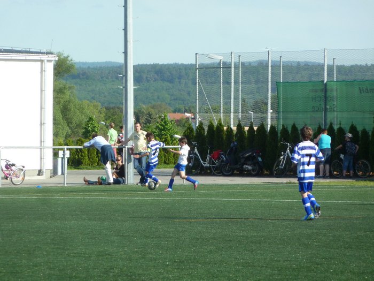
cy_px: 140
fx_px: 3241
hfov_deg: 6.6
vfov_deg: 5.0
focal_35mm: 300
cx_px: 187
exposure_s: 1/400
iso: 160
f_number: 4.9
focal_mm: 49.2
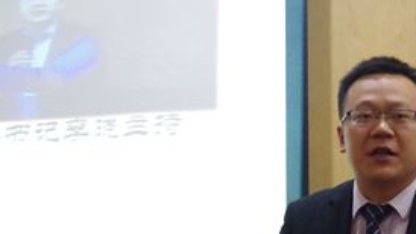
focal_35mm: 109
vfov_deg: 11.0
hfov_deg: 19.3
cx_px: 373
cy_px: 217
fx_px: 1202
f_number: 5.6
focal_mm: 37.5
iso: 3200
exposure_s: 1/30
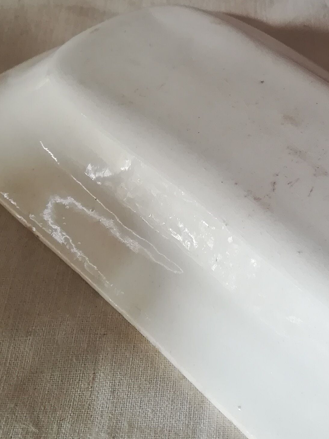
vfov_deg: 27.2
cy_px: 130
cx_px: 371
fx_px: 900
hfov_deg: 19.7
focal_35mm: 71
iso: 100
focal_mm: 3.83
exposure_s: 1/60
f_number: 2.2
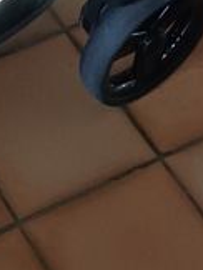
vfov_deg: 10.9
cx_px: -143
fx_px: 1201
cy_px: -373
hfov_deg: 9.3
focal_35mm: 154
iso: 320
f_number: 1.8
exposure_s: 1/50
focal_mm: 4.65
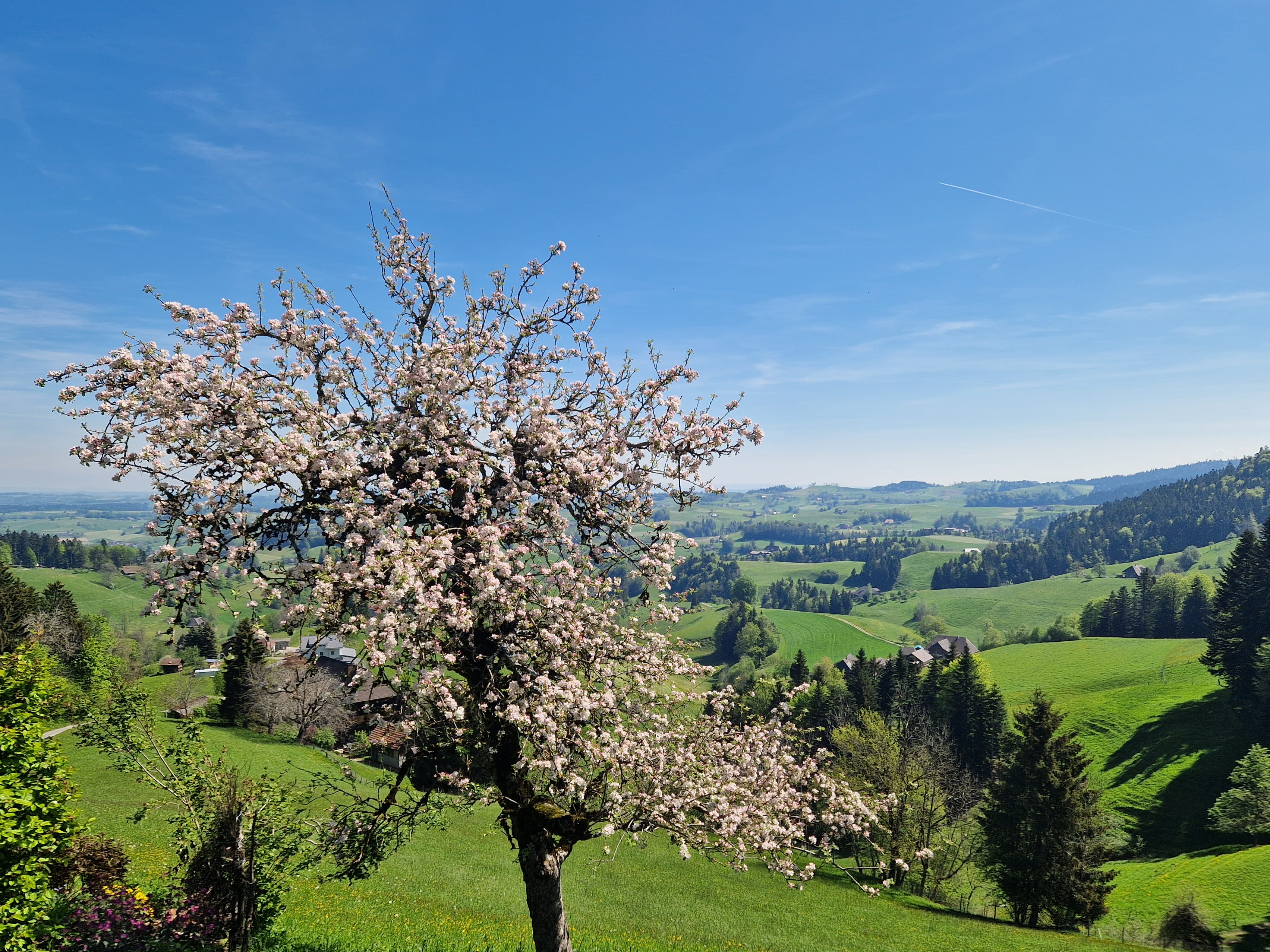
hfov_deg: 65.3
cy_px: 534
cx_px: 677
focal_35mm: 27
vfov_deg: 51.2
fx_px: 991
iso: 50
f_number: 1.8
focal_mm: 5.4
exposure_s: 1/2528
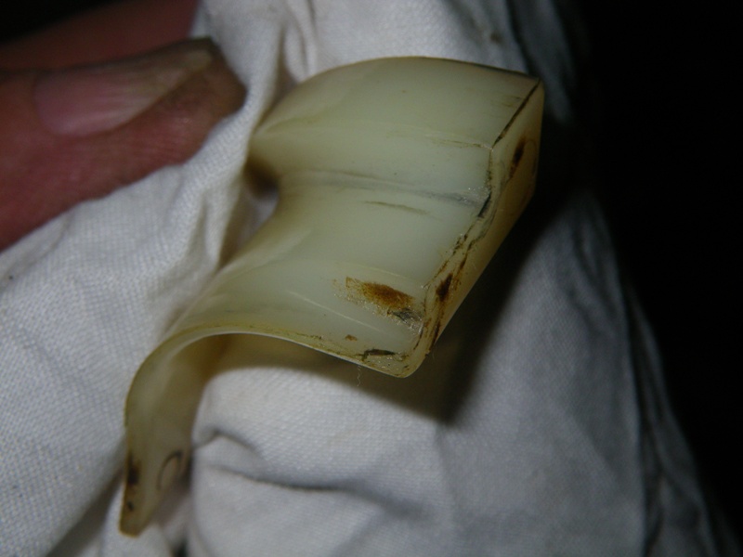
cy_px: 278
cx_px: 372
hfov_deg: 25.3
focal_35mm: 77
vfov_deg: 19.1
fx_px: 1653
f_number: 5.8
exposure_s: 1/100
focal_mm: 13.7
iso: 125
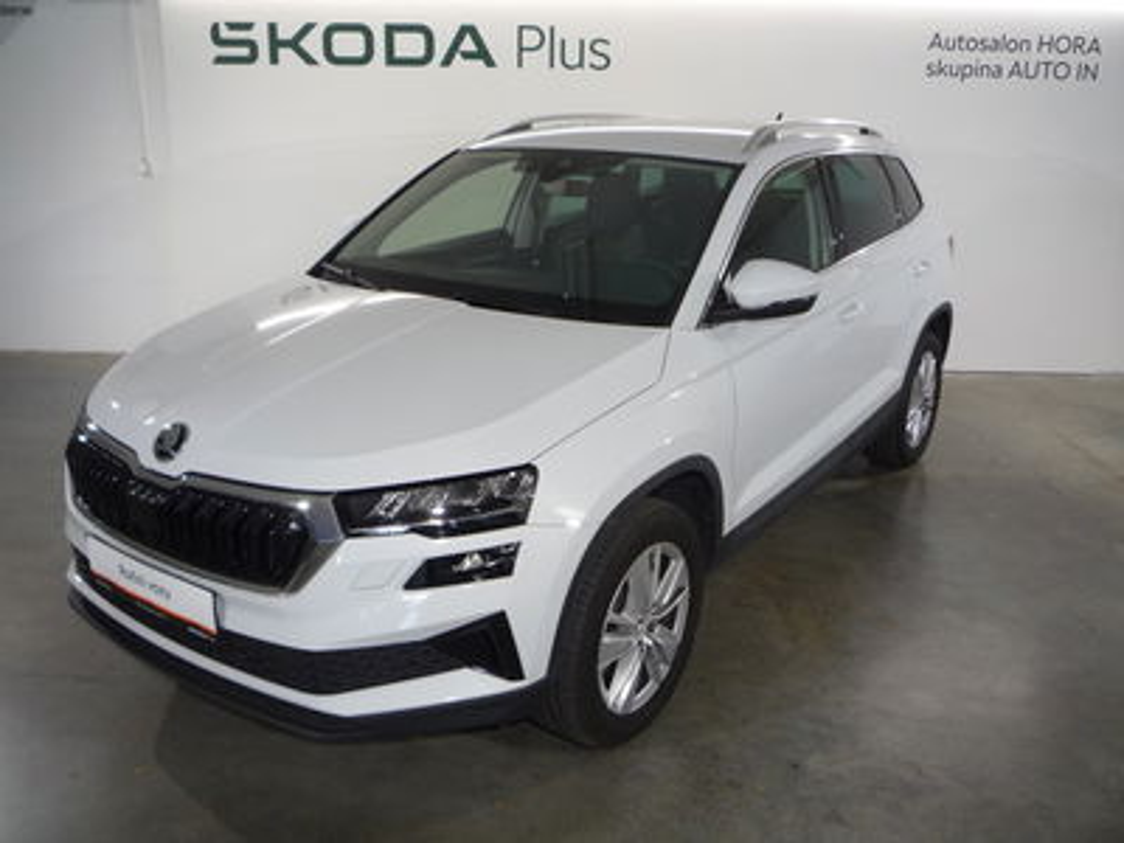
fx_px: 974
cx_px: 562
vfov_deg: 46.8
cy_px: 422
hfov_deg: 60.0
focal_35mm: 30
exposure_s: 1/30
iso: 125
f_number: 3.3
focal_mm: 5.2
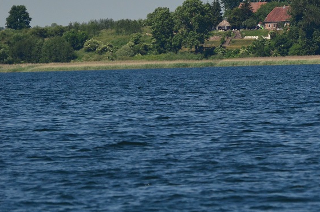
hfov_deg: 3.8
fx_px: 4762
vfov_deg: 2.5
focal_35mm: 537
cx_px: 285
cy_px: 70
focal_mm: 200
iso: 720
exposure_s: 1/8000
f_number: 5.3
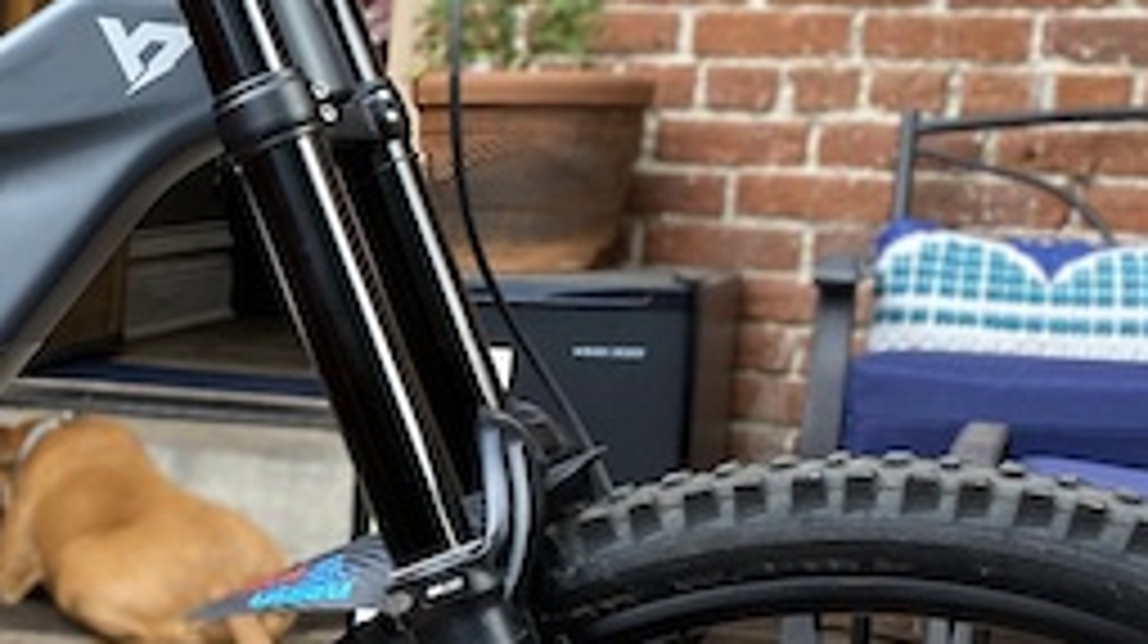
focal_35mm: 89
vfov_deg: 13.3
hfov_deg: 22.5
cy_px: 680
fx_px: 2707
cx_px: -144
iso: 64
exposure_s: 1/121
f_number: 1.8
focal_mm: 4.25
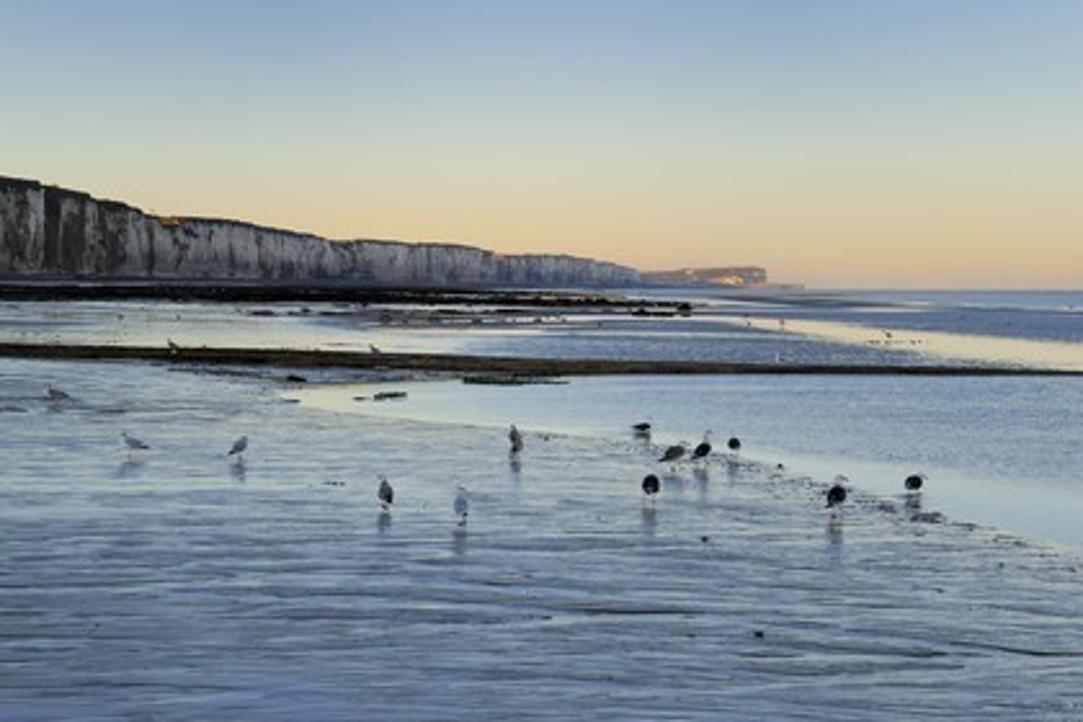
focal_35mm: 56
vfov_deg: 24.2
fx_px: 1685
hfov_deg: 35.6
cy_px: 361
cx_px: 542
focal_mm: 56
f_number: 7.1
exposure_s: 1/400
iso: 400
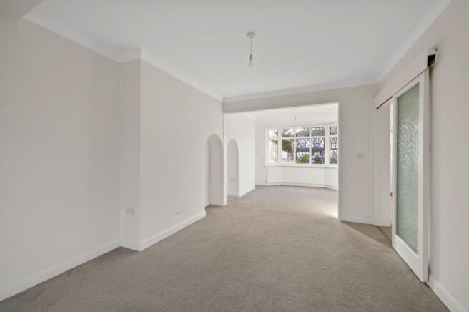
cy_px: 156
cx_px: 234
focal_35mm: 14
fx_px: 182
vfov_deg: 81.1
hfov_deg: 104.3
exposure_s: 1/1.67
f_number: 16
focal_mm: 14
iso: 200
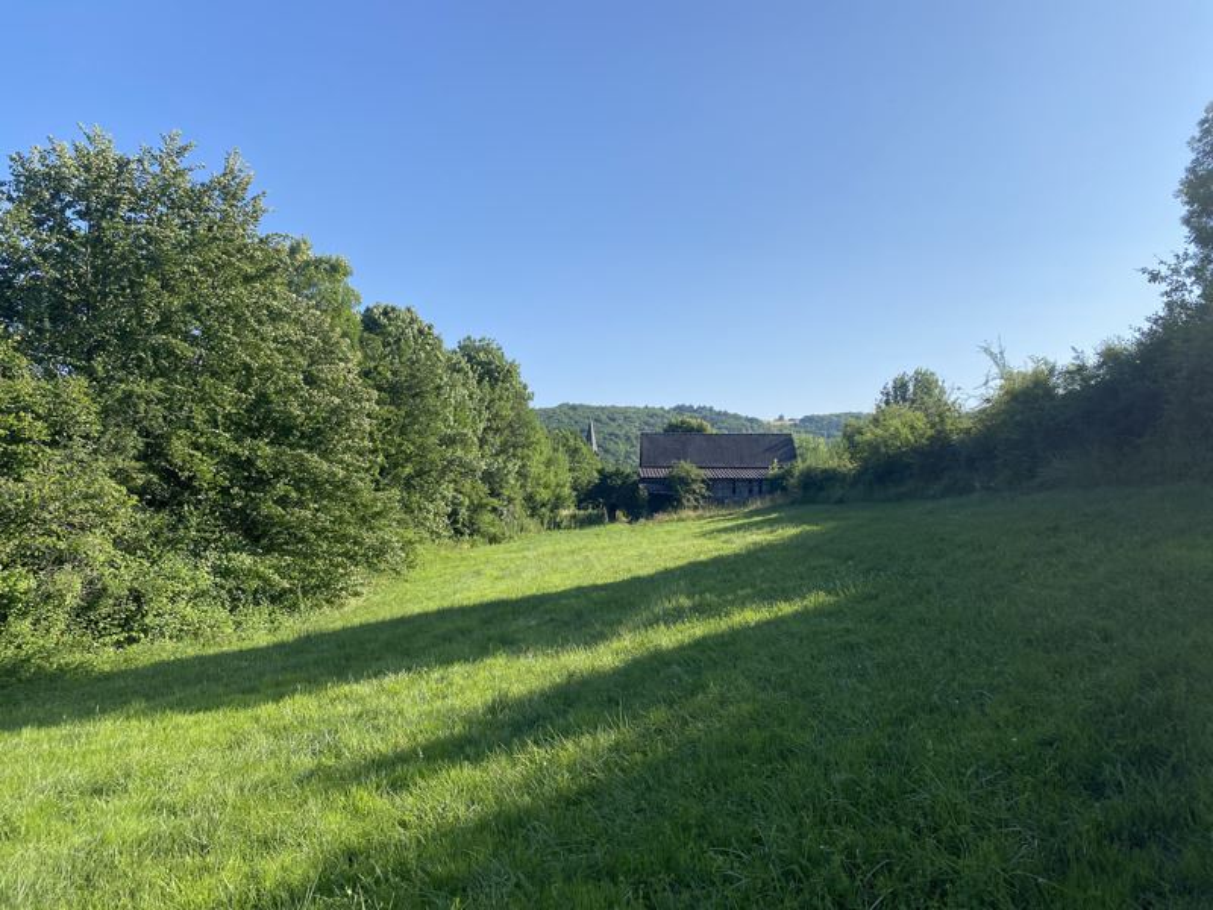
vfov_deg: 53.1
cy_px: 455
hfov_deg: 67.3
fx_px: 911
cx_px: 606
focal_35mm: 26
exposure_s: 1/2571
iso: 32
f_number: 1.8
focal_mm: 4.25
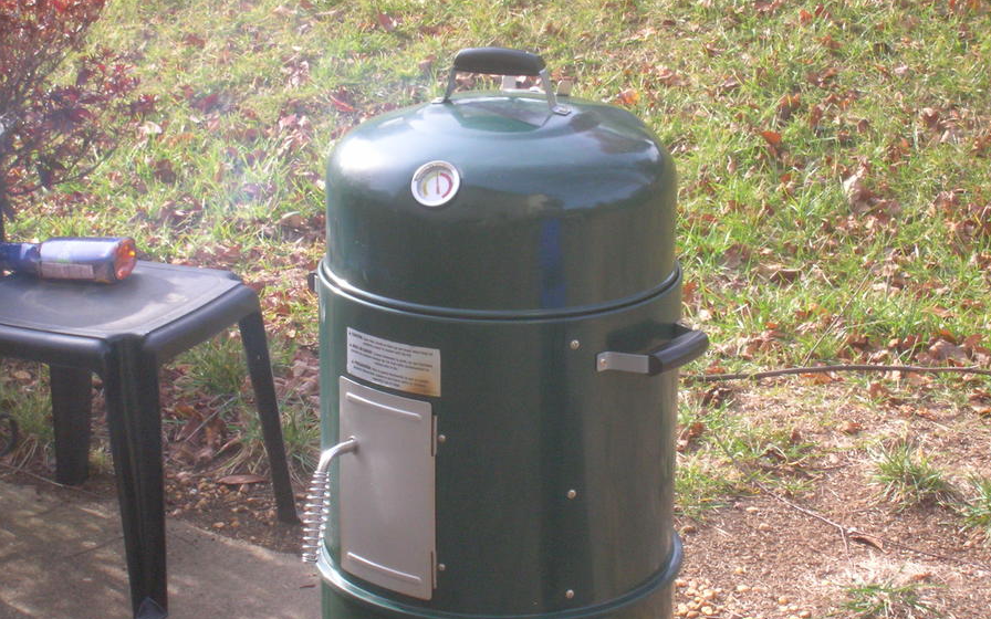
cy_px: 289
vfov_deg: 15.7
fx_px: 2242
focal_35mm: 83
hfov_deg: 24.9
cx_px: 497
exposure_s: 1/134
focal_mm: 13
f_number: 6.9
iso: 169
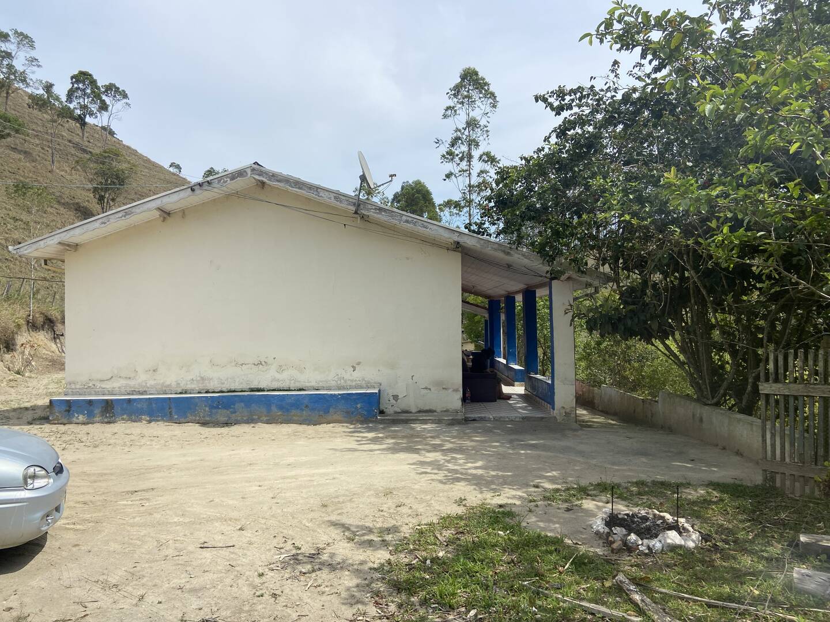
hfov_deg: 67.3
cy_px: 311
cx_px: 415
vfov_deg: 53.1
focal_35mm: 26
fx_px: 623
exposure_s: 1/4115
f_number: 1.8
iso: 32
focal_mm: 4.25
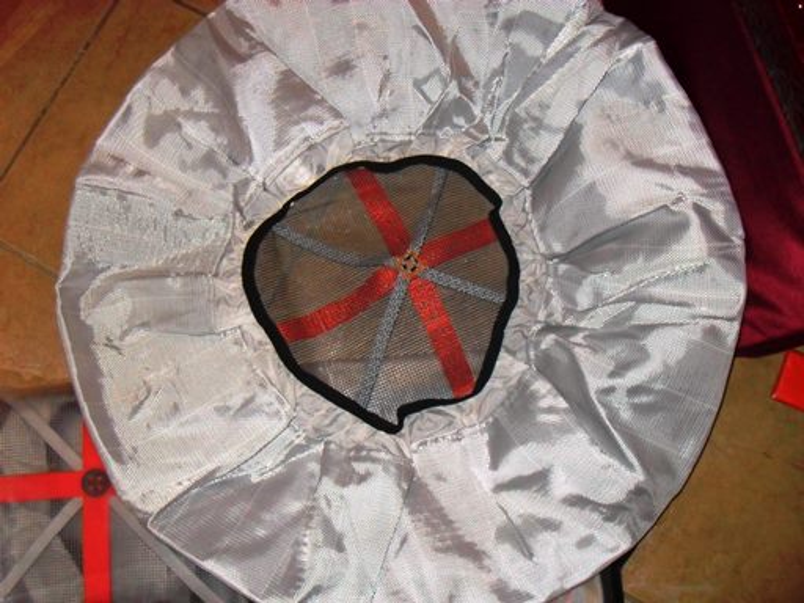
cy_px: 302
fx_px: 813
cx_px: 402
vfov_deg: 40.7
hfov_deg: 52.6
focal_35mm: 35
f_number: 2.8
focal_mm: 6.2
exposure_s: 1/45
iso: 400
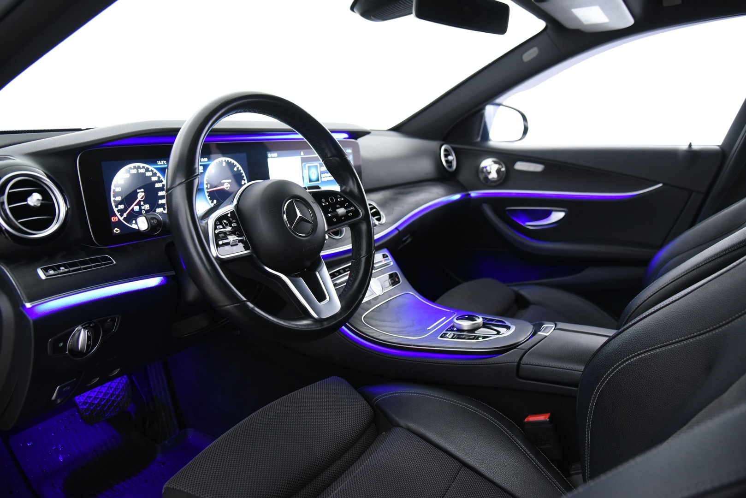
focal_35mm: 24
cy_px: 249
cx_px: 373
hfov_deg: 73.7
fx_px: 497
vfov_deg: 53.2
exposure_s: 1/25
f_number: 4
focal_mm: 24
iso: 4000
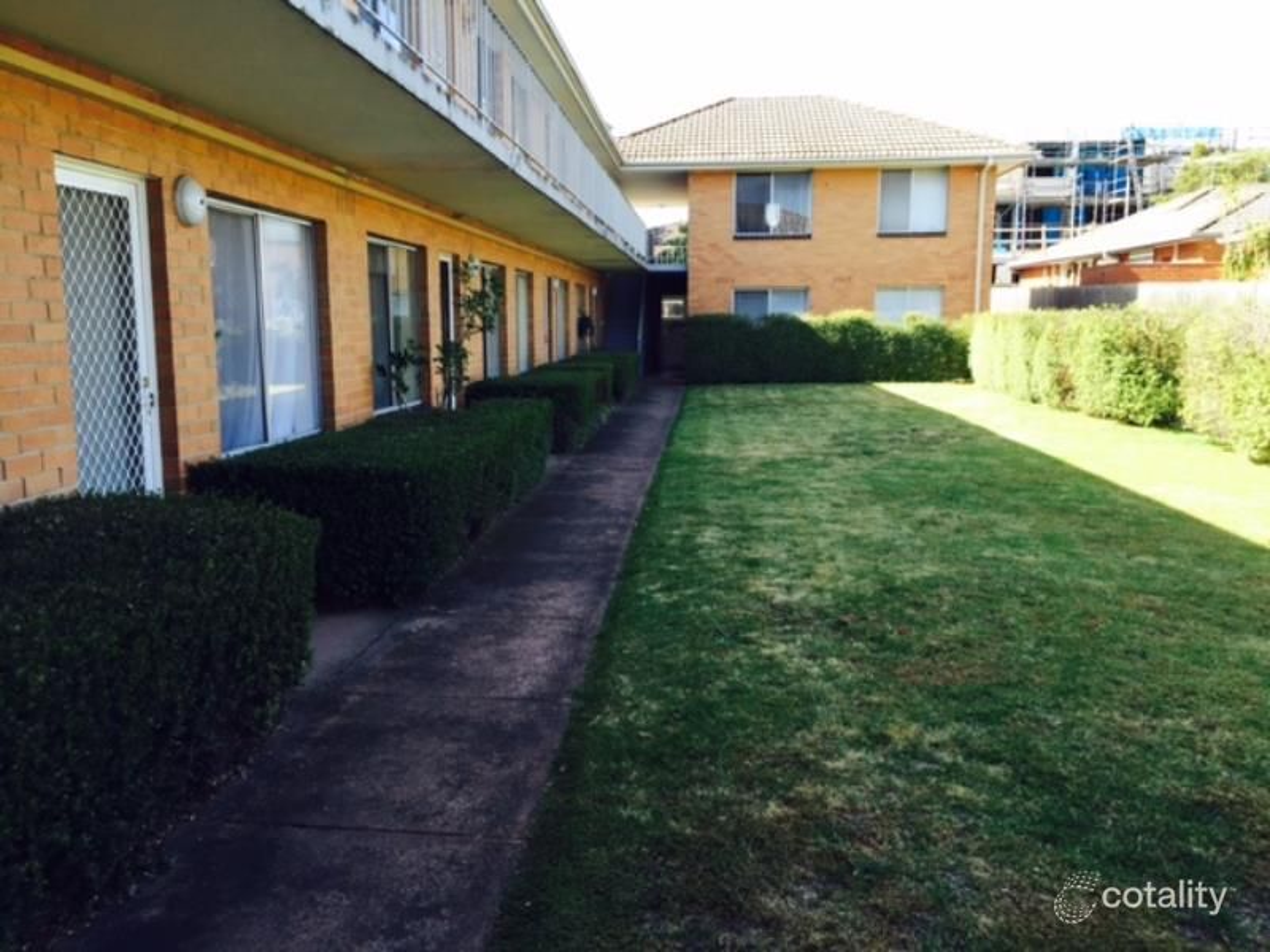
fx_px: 1064
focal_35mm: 29
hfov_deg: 61.7
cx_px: 635
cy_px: 476
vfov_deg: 48.2
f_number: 2.2
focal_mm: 4.15
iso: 32
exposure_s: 1/275
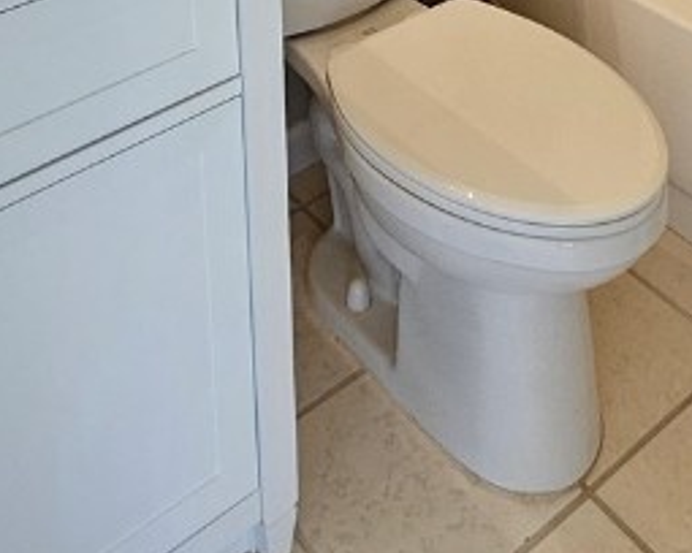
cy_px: -393
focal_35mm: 51
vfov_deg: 21.6
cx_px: 377
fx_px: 1045
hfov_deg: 36.6
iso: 200
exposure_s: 1/60.2
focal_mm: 2.2
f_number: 2.2
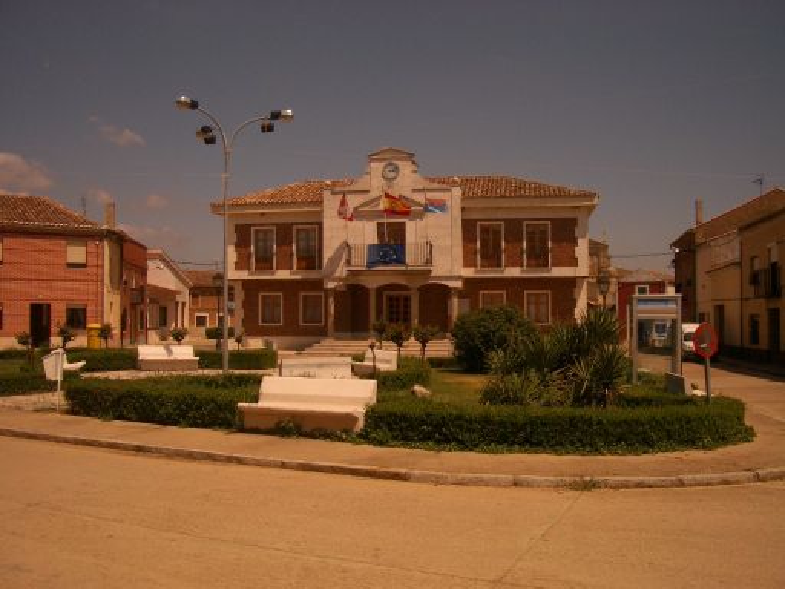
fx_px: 794
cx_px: 392
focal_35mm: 35
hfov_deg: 52.6
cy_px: 294
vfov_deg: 40.7
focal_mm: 5.8
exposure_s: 1/2000
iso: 50
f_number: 4.3
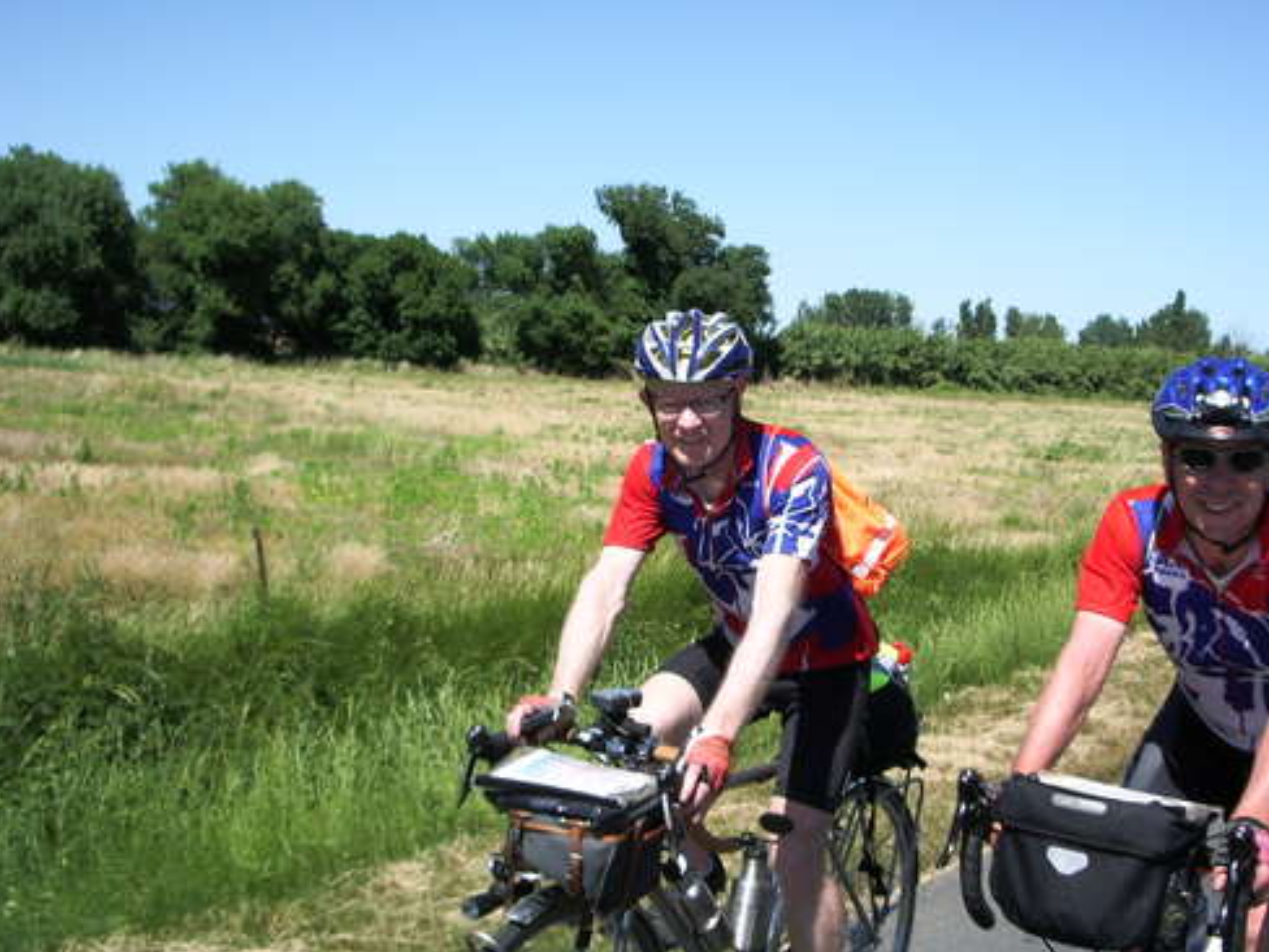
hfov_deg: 43.6
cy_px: 458
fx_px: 1576
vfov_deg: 33.6
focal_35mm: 43
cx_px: 759
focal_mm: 5.8
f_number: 4.3
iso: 50
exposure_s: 1/400
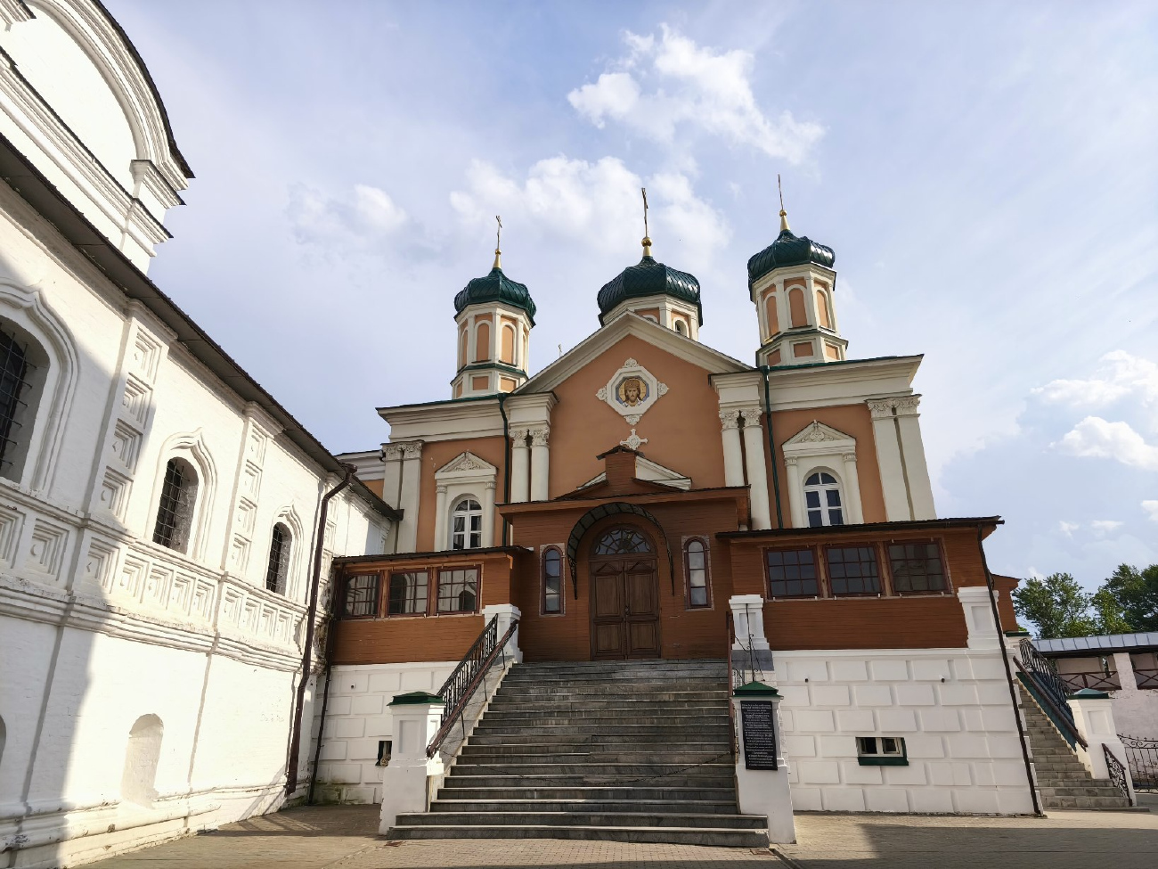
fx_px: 769
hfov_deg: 73.9
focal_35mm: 23
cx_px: 579
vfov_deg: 58.9
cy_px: 434
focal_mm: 5.35
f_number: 1.7
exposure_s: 1/2172
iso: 80
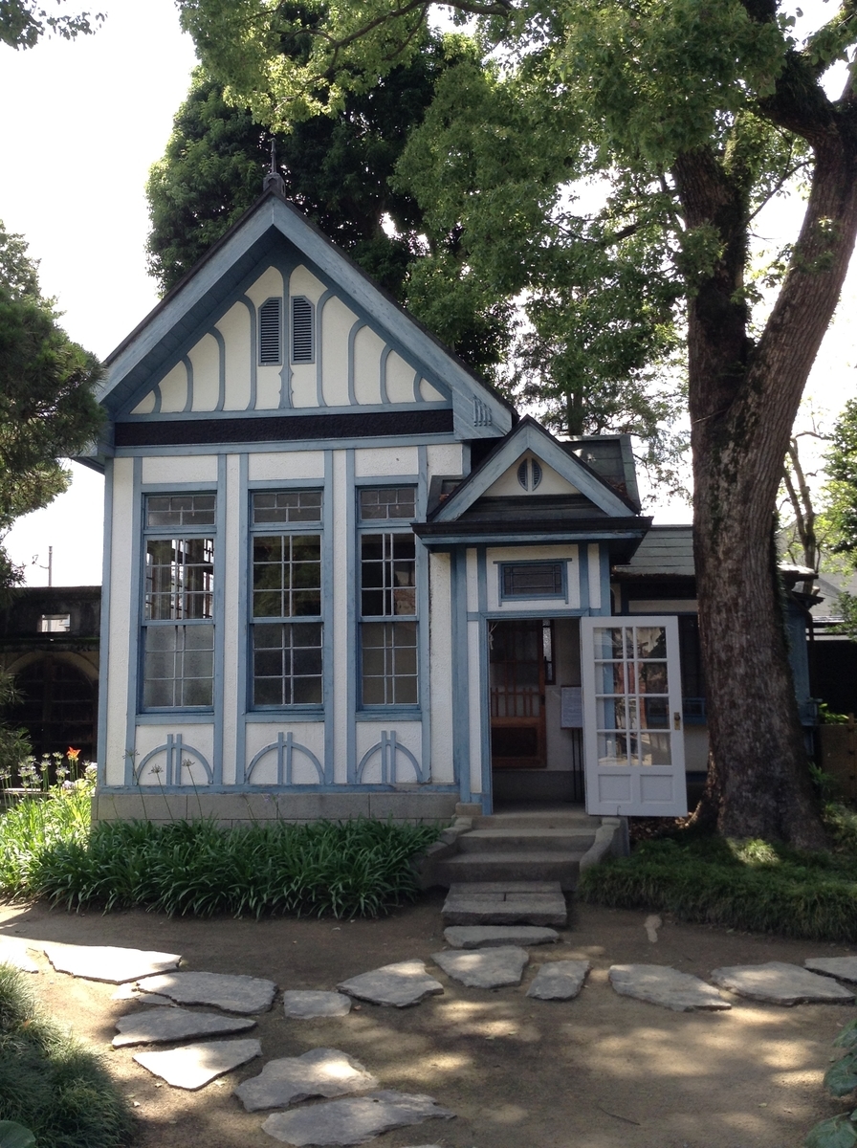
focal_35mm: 33
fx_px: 1092
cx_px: 428
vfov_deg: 55.4
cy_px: 574
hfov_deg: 42.8
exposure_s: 1/281
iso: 25
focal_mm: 3.3
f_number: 2.4
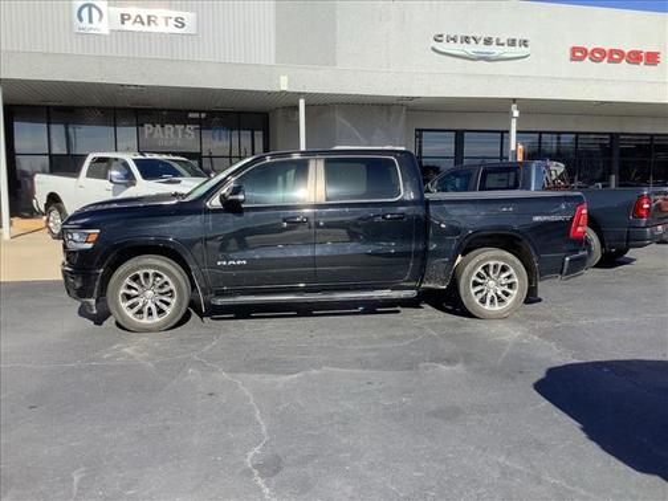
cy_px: 250
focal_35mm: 31
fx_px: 598
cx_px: 334
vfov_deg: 45.4
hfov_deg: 58.4
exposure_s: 1/981
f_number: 2.4
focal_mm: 3.3
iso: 25
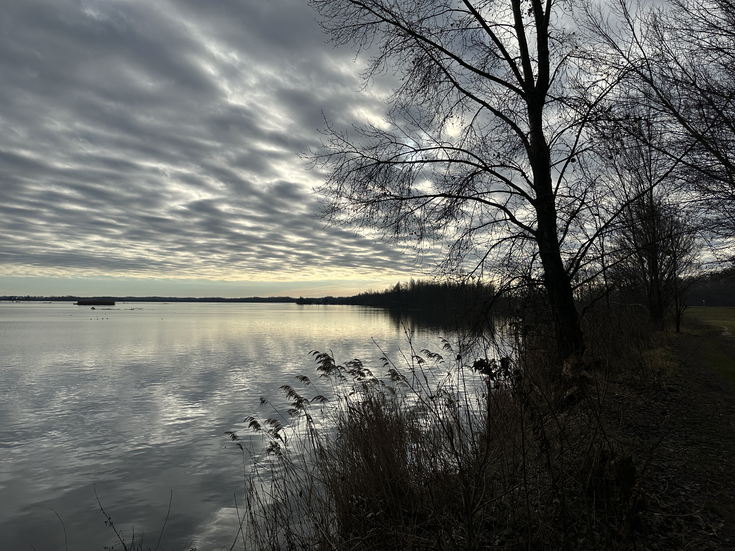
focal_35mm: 24
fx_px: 510
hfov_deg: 71.6
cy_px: 276
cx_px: 368
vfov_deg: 56.8
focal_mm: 6.86
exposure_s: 1/8929
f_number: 1.78
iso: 80
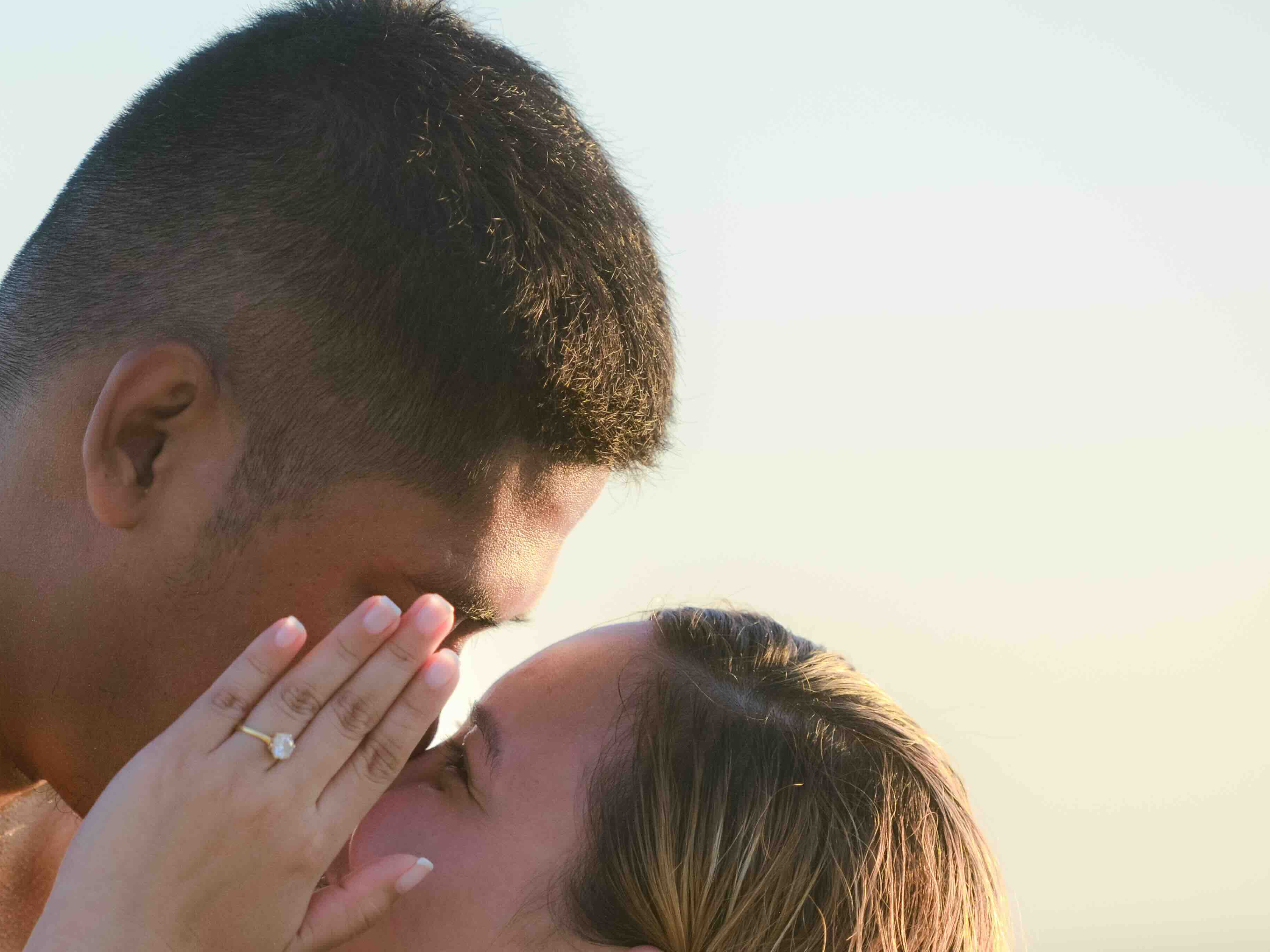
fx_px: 9648
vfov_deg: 5.6
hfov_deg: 7.5
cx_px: 205
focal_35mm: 263
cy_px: 804
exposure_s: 1/2000
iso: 500
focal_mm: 135
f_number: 2.8
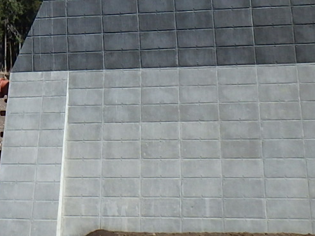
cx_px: -79
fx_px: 1029
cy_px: -107
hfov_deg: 16.6
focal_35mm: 113
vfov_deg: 12.5
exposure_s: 1/1000
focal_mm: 5.2
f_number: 4.6
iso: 125
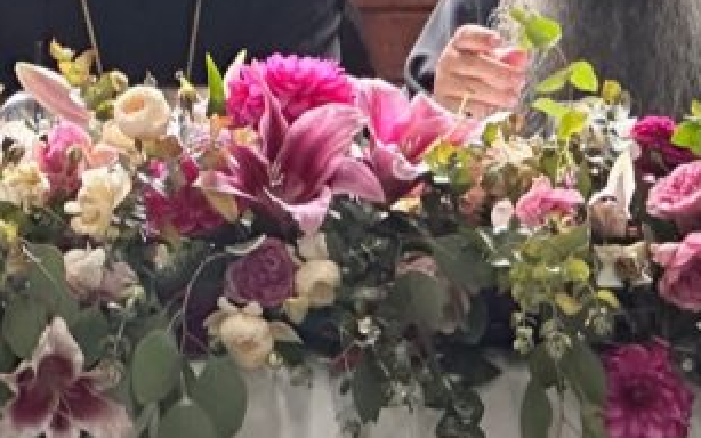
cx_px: 180
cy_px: -103
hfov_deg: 7.7
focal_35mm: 272
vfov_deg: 4.8
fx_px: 5197
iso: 250
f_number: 2.8
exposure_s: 1/100
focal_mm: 9
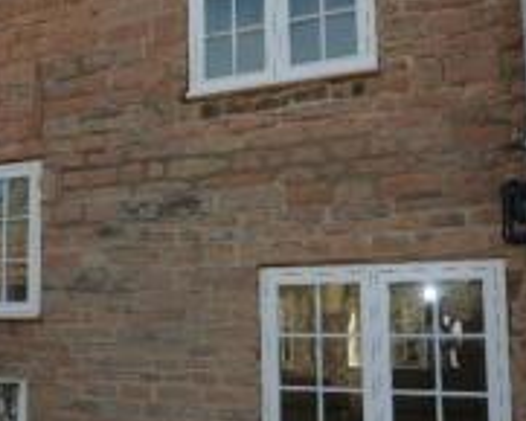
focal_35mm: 37
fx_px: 576
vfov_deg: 39.9
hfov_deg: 47.9
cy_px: 263
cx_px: 157
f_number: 6.3
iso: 100
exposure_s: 1/160
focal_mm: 10
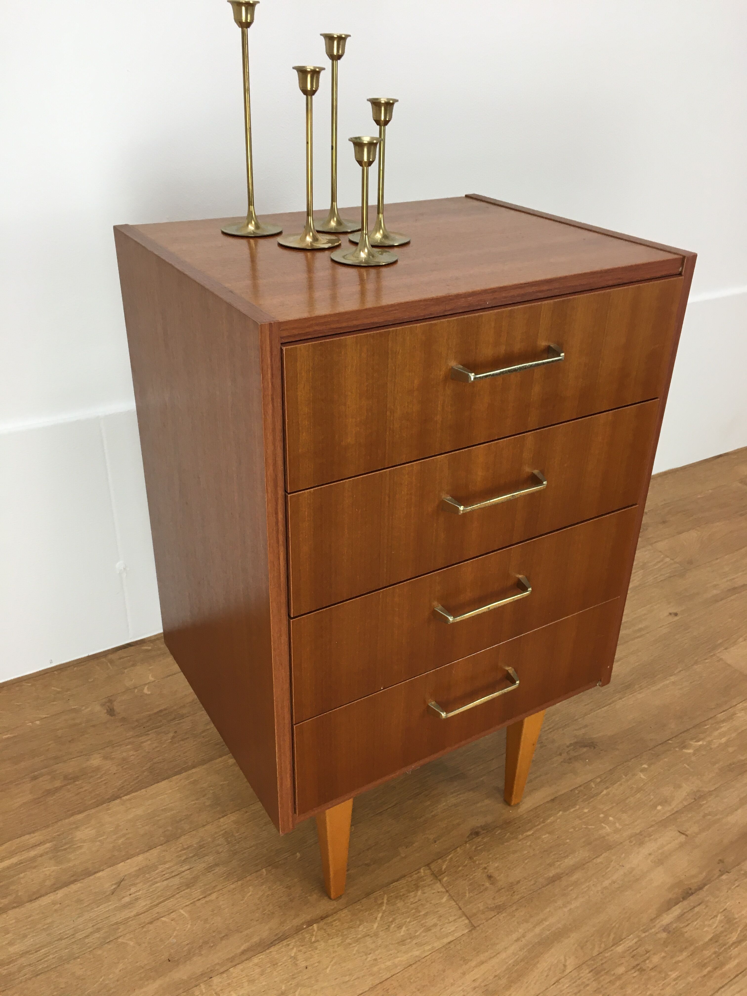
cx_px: 374
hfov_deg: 48.2
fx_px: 834
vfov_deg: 61.7
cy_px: 498
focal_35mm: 29
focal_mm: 4.15
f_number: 2.2
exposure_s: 1/33
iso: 32
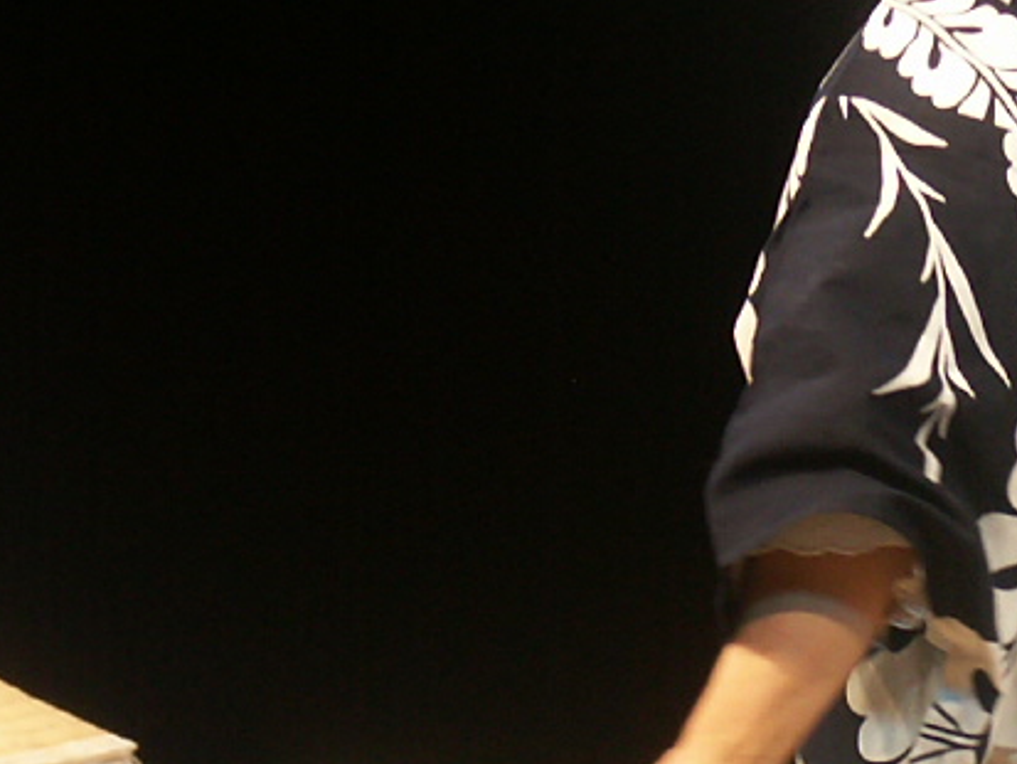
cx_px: 1029
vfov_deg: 4.2
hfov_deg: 5.6
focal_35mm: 356
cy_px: 845
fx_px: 10462
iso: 100
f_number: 3.5
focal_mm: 23.48
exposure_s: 1/30
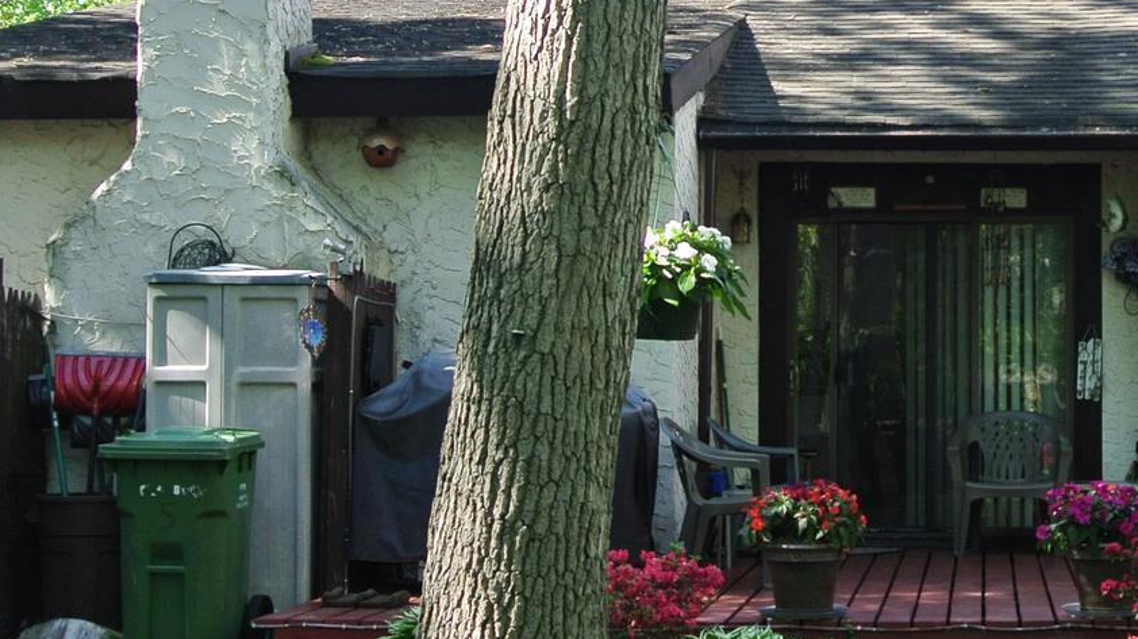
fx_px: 2232
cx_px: 981
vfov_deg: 16.3
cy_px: 284
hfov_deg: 27.7
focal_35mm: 74
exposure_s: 1/125
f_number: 3.5
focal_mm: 11
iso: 100
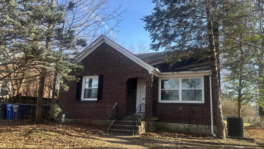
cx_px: 135
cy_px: 80
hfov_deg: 69.9
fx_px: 189
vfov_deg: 42.8
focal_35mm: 27
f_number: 1.78
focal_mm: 6.86
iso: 80
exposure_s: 1/729
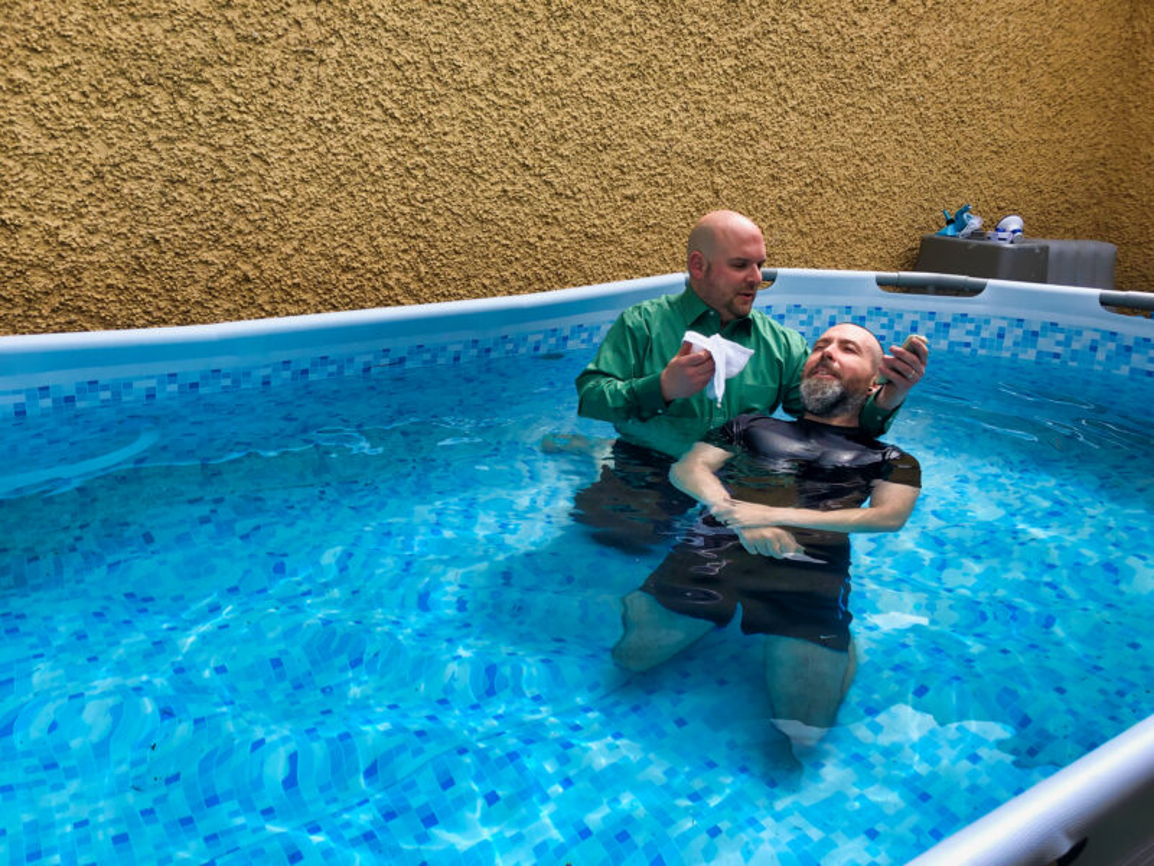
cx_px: 577
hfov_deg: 63.4
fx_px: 933
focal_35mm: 28
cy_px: 433
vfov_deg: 49.7
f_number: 1.8
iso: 20
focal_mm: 3.99
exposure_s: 1/1499
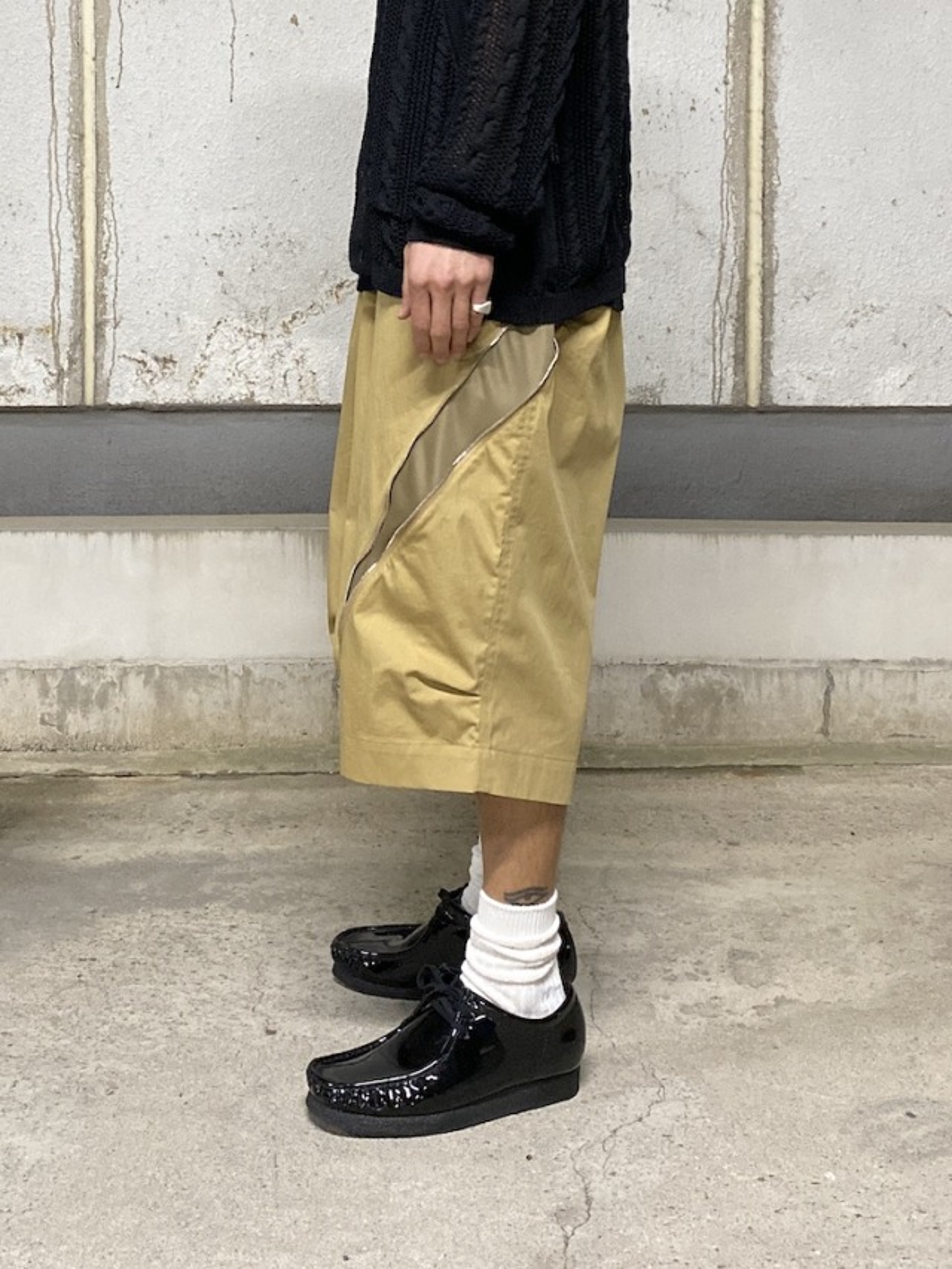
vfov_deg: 67.3
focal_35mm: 26
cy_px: 634
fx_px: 953
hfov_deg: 53.1
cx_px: 476
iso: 640
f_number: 1.8
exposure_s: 1/33
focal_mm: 4.25
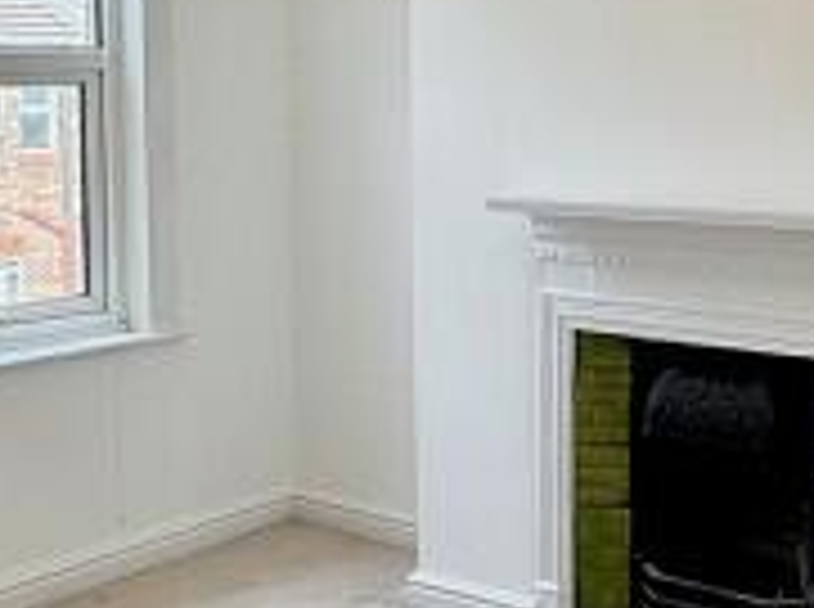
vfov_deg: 23.5
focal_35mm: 62
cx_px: 342
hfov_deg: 31.2
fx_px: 1455
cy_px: 203
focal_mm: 2.22
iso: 64
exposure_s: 1/99
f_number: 2.2
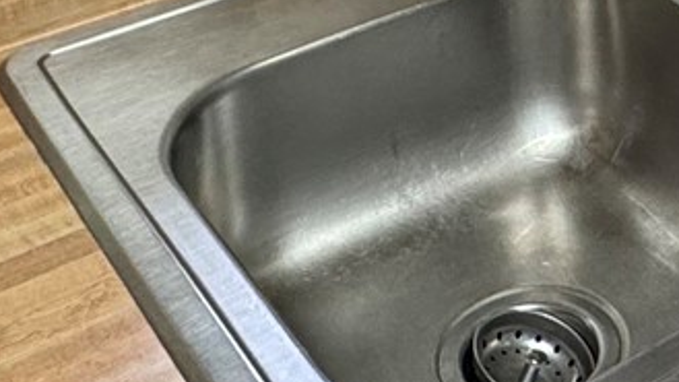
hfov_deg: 22.6
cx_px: 741
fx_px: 1602
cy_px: -479
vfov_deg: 11.6
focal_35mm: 89
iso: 160
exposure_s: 1/120
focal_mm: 2.22
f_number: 2.2
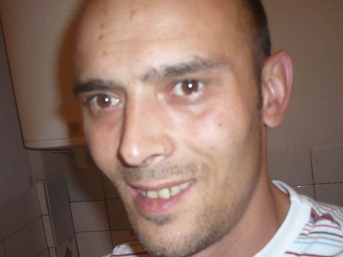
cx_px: 163
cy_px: 142
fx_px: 426
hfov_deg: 43.8
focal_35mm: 43
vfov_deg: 33.6
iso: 100
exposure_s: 1/30
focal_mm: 5.8
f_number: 2.8
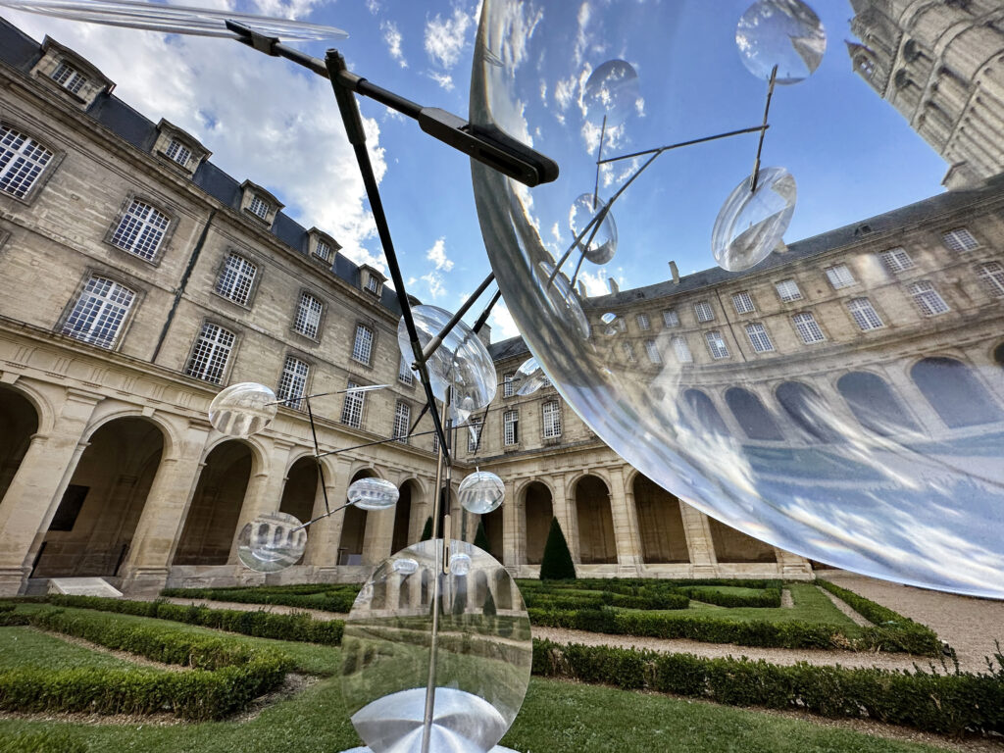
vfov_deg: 85.7
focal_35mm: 14
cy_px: 376
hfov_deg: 102.1
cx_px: 502
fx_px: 406
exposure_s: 1/1247
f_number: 2.2
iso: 40
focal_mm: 2.22
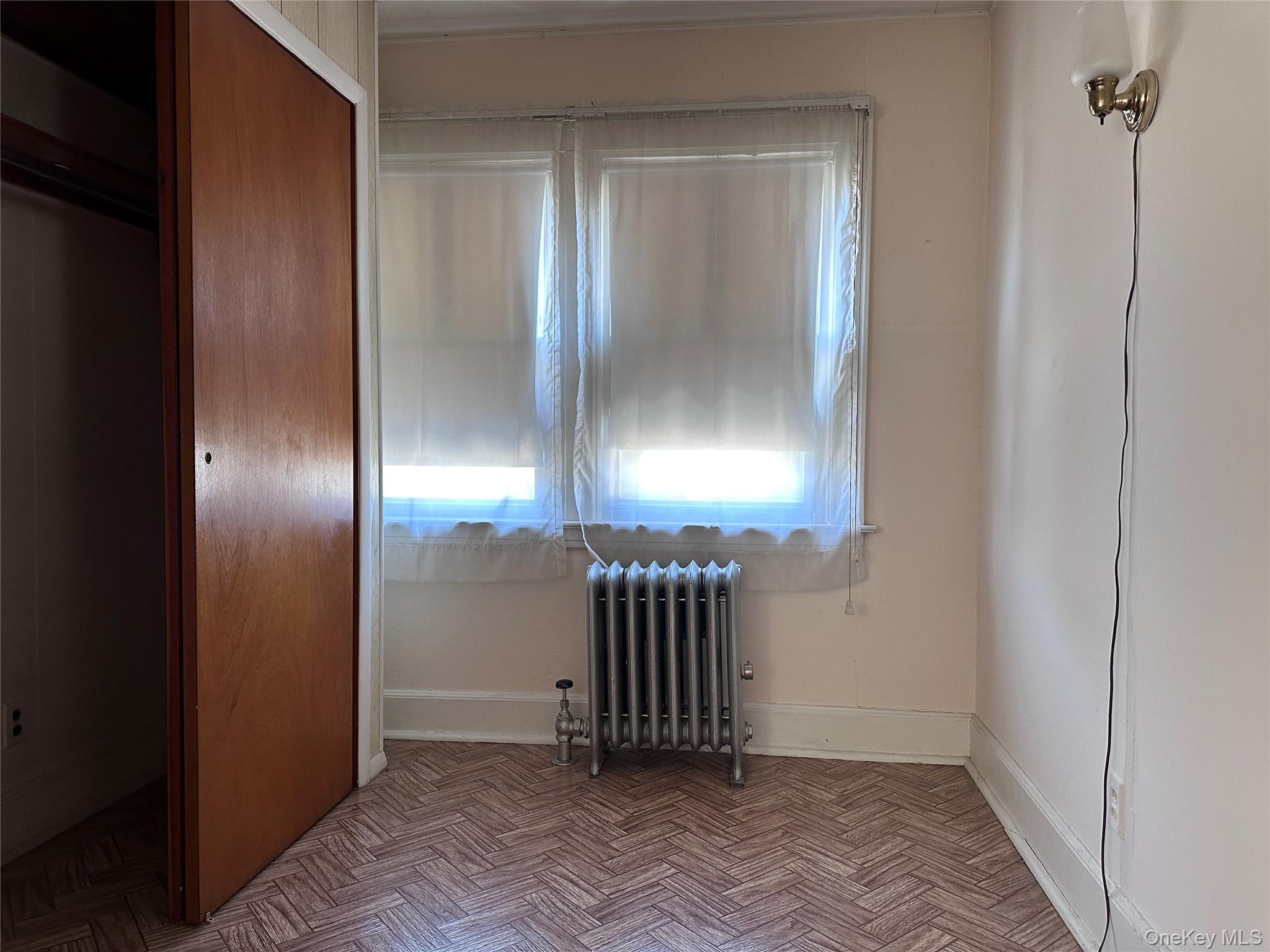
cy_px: 476
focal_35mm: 24
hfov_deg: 71.6
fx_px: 881
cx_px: 635
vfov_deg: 56.8
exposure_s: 1/81
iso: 250
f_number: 1.78
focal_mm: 6.86
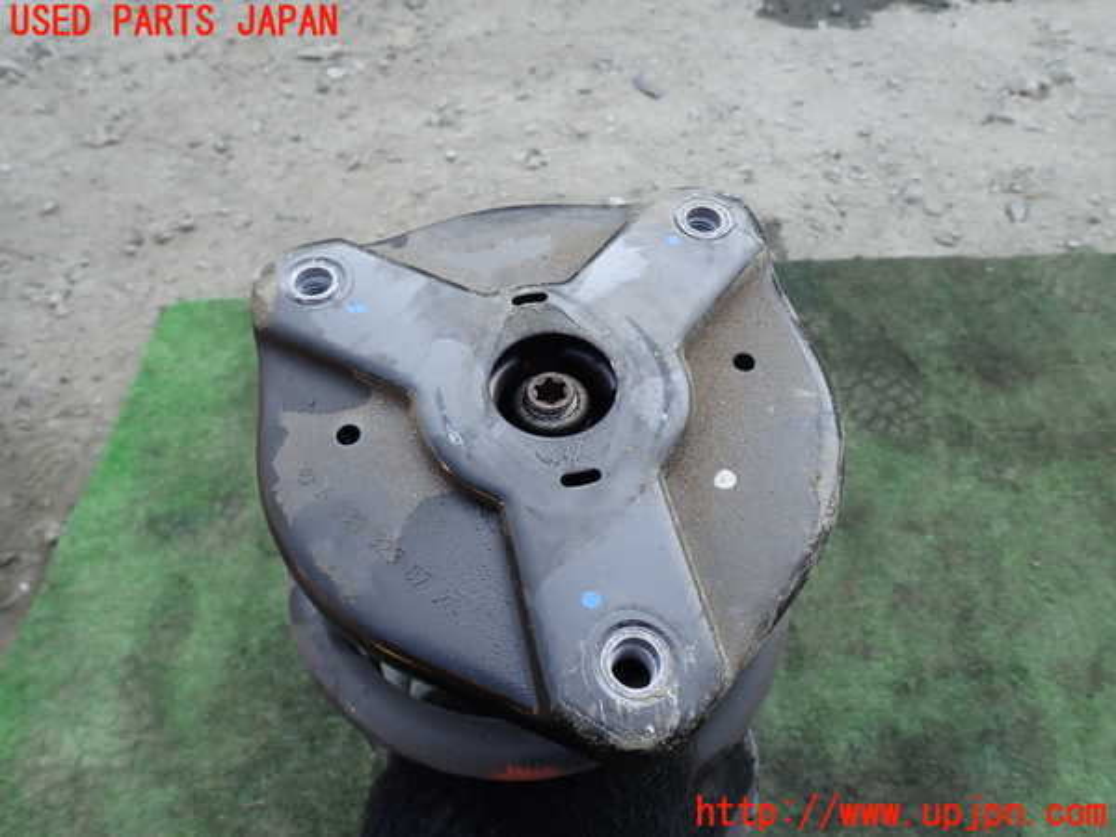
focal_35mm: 25
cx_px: 558
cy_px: 418
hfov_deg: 69.4
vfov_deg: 54.9
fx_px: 806
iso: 100
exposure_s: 1/160
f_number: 2.8
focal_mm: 4.5
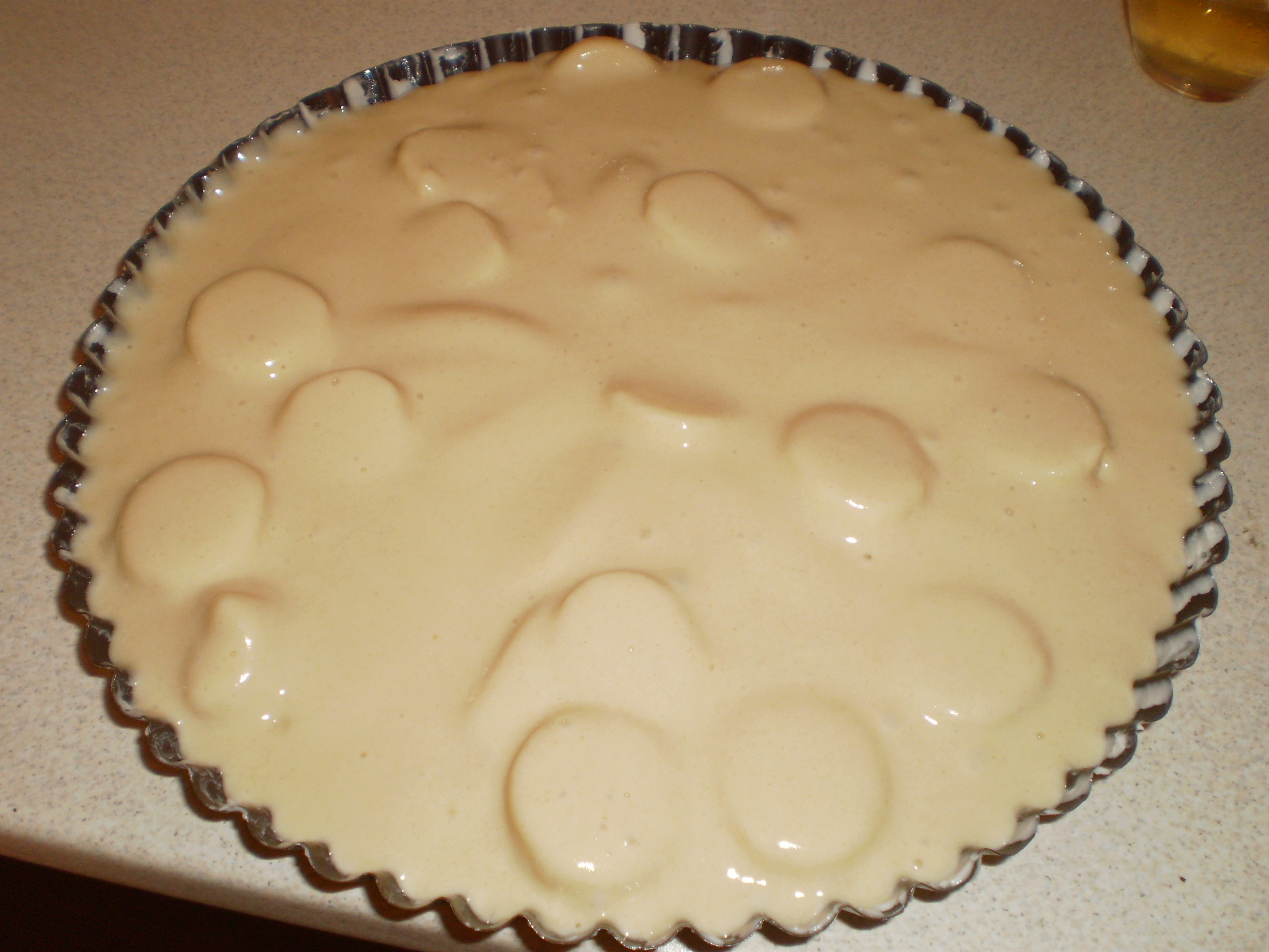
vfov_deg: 39.7
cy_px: 476
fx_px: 1320
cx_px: 634
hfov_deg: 51.4
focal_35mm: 36
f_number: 3.1
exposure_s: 1/30
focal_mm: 6.3
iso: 125
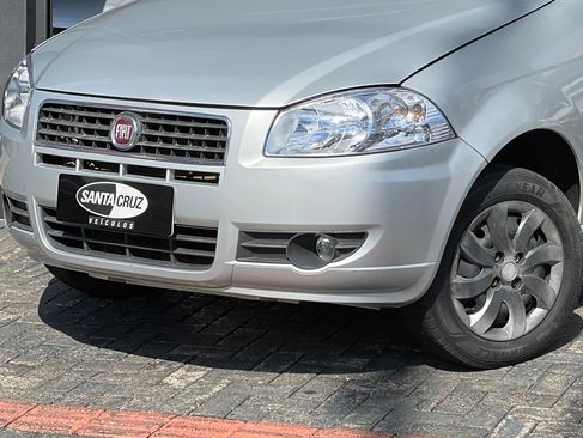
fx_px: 2157
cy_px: 104
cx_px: 466
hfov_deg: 15.3
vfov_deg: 11.6
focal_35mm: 128
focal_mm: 9
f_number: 2.8
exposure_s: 1/605
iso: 32
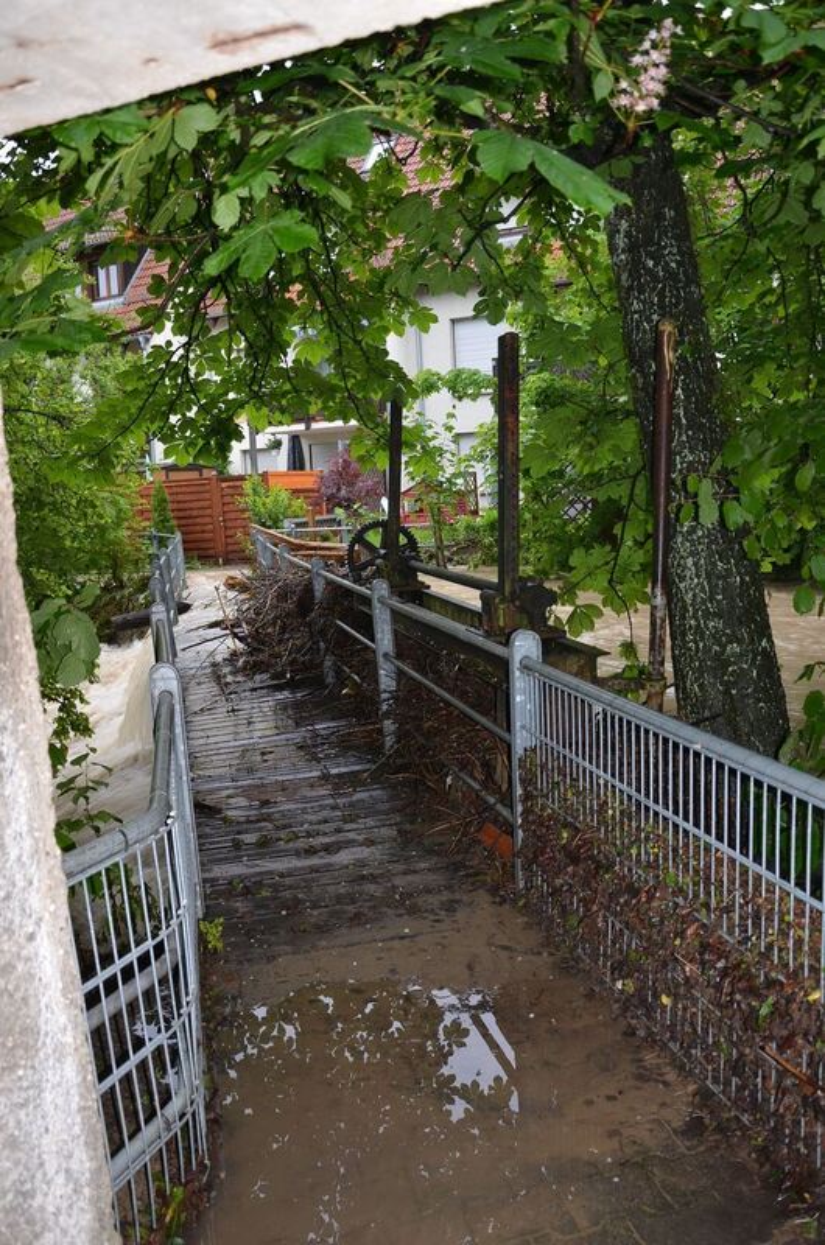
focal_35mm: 27
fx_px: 932
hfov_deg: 47.7
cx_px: 412
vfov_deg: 67.5
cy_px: 622
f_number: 3.5
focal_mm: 18
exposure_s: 1/60
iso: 100
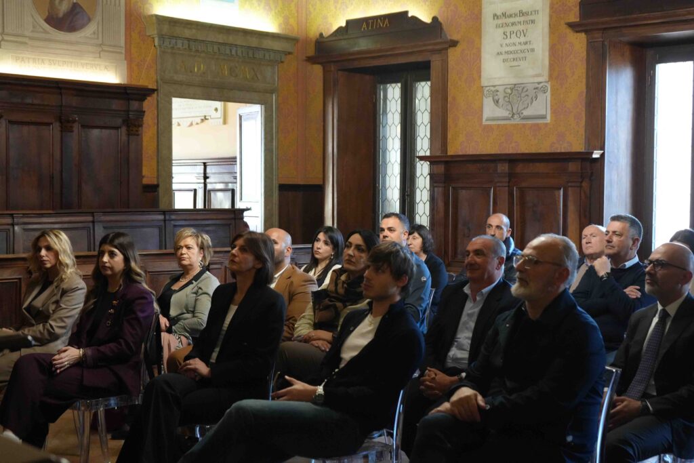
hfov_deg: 39.6
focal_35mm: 50
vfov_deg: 27.0
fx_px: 964
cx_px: 347
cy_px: 232
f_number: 4.5
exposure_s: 1/160
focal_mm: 50
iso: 8000
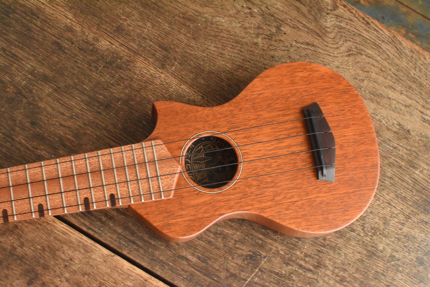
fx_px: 627
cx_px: 215
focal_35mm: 52
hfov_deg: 37.9
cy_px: 144
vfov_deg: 25.7
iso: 7200
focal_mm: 35
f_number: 16
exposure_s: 1/60
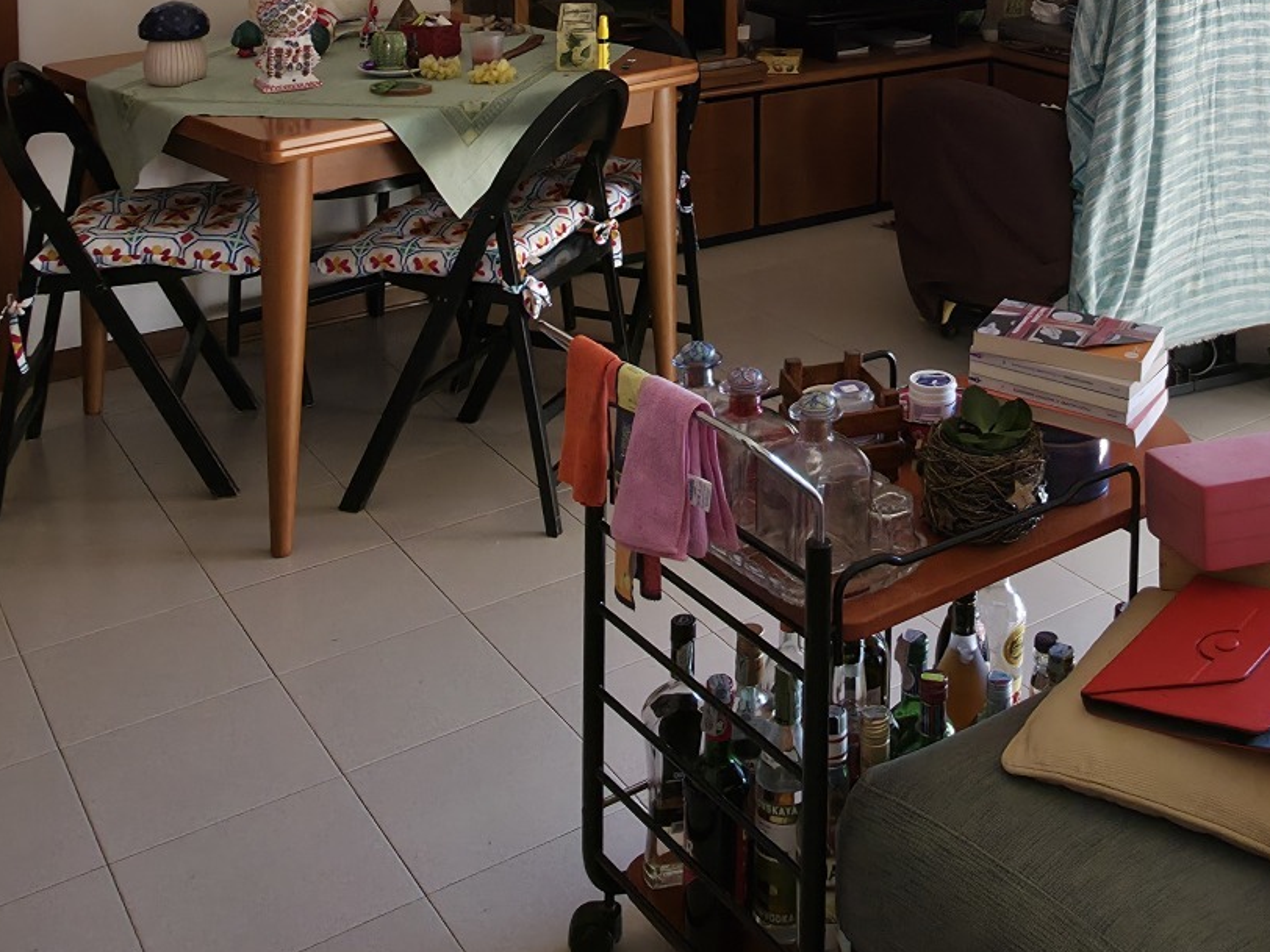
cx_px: 893
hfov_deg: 44.8
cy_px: -119
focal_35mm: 41
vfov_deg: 30.9
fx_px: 1504
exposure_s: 1/154
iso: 25
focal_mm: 2.2
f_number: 1.9
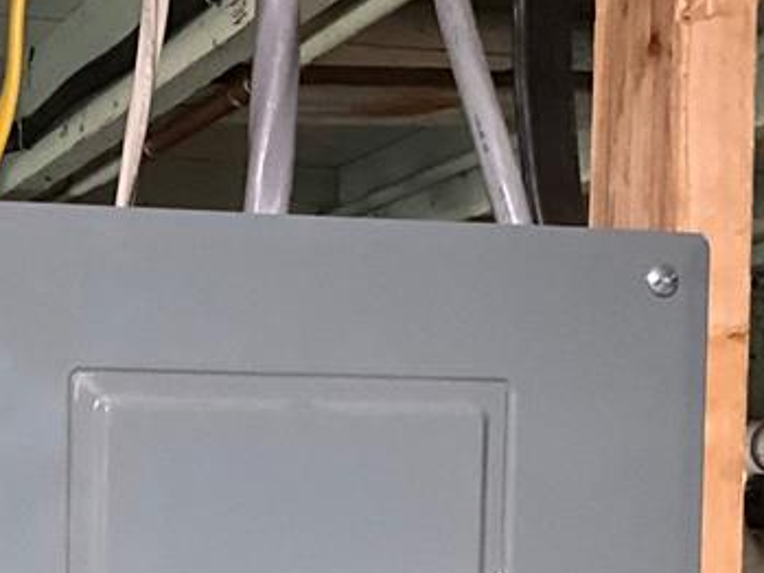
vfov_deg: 16.9
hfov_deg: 22.5
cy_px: 620
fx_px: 1877
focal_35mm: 85
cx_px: 88
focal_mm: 3
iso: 200
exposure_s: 1/60
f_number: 1.8
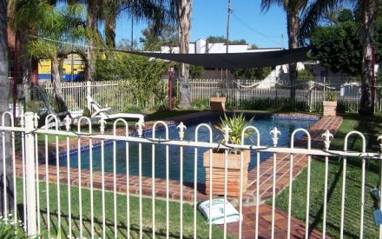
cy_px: 94
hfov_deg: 48.2
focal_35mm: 41
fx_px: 427
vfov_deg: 31.2
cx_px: 190
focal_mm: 6.3
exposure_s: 1/1000
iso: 80
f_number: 4
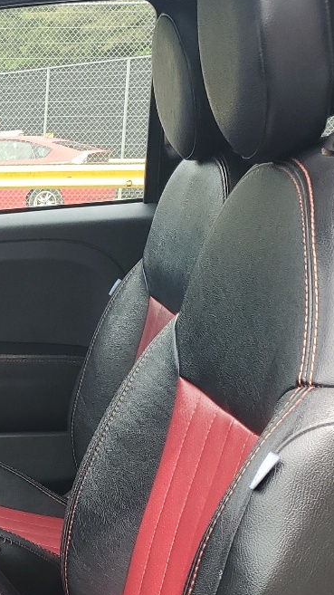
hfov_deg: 15.6
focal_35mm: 69
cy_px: 439
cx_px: -211
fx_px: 1088
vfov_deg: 30.1
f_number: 1.5
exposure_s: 1/294
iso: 50
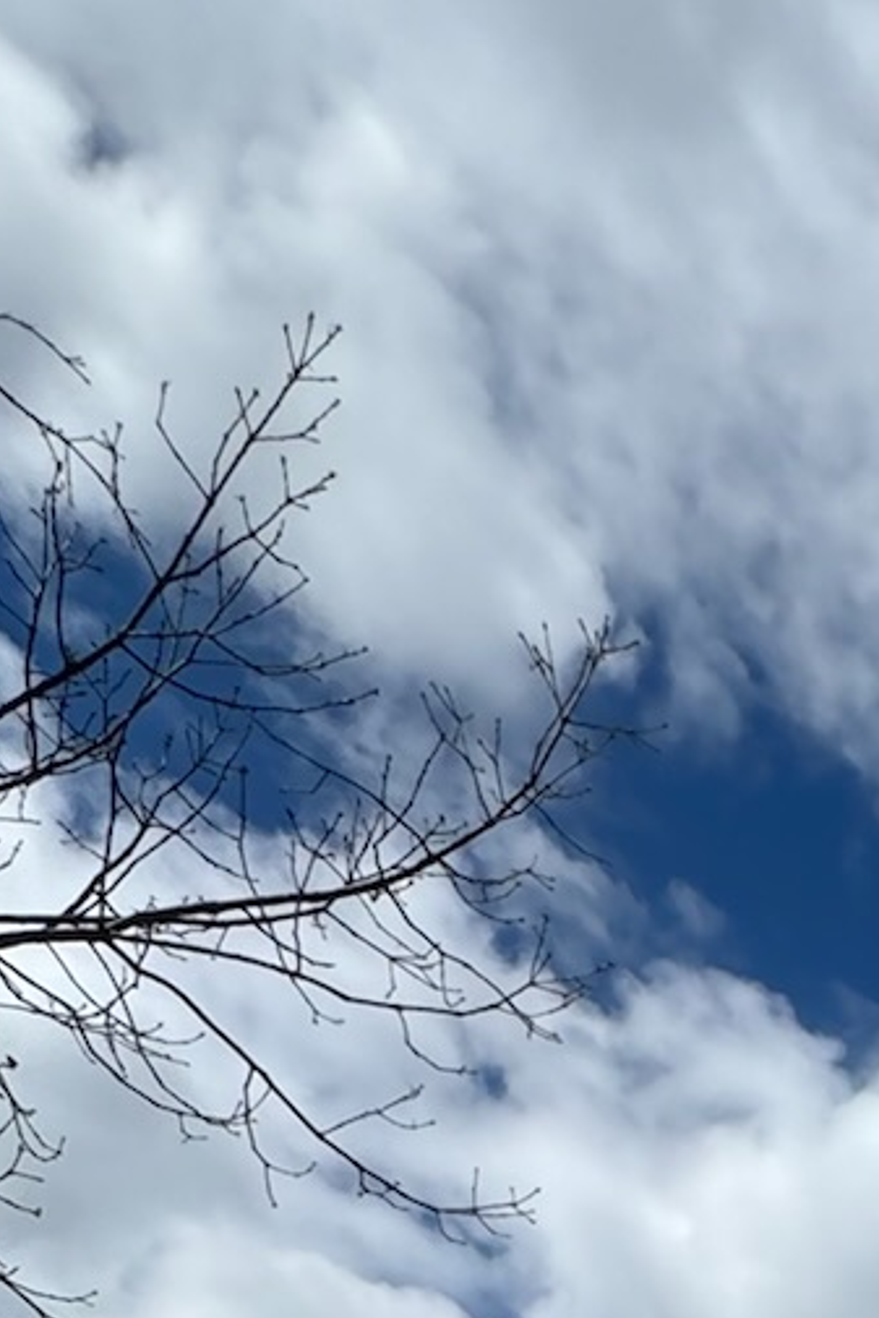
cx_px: 1552
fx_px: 2159
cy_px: 2294
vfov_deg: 22.4
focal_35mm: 59
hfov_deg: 18.4
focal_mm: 2.22
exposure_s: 1/2985
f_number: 2.2
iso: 50
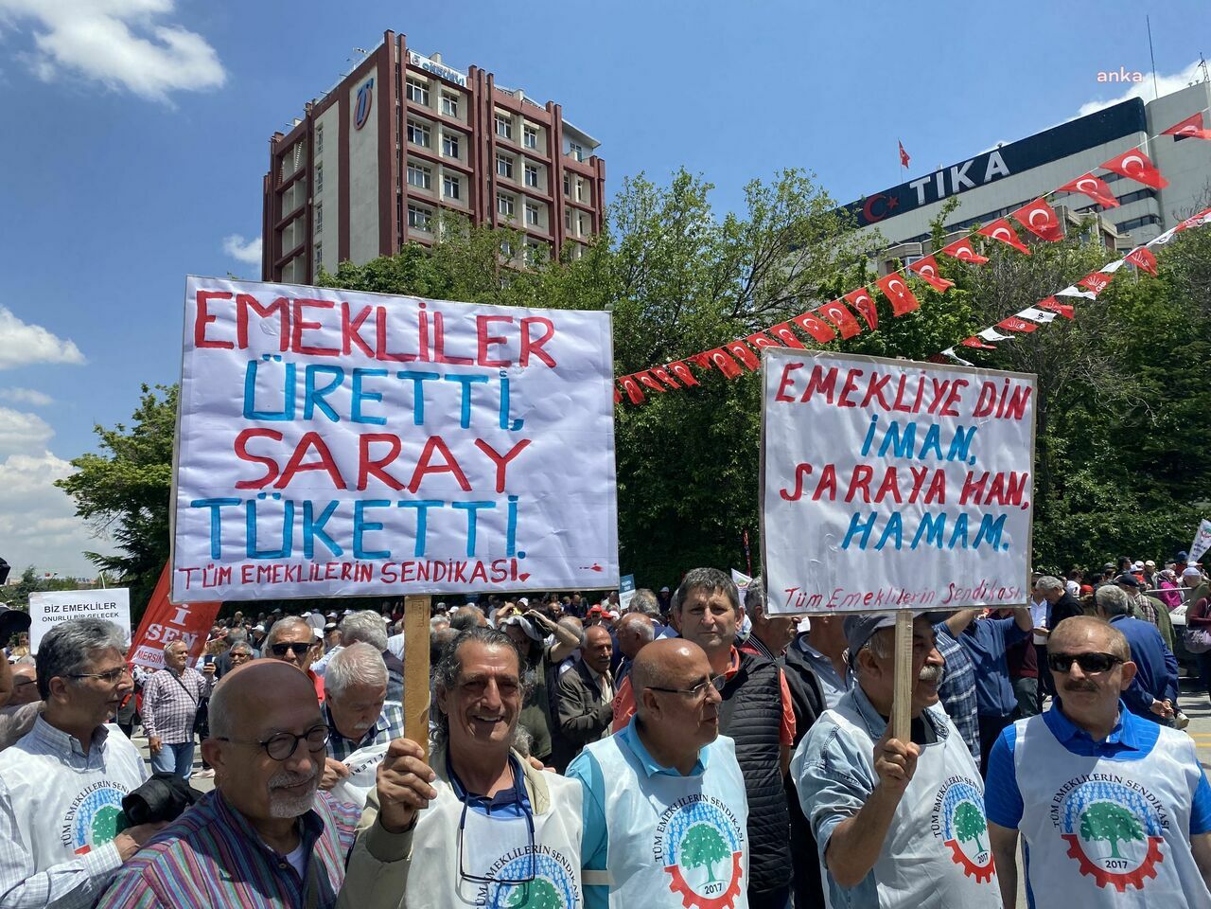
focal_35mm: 26
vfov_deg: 53.1
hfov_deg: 67.3
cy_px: 454
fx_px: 910
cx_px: 606
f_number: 1.8
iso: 32
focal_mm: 4.25
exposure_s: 1/3205
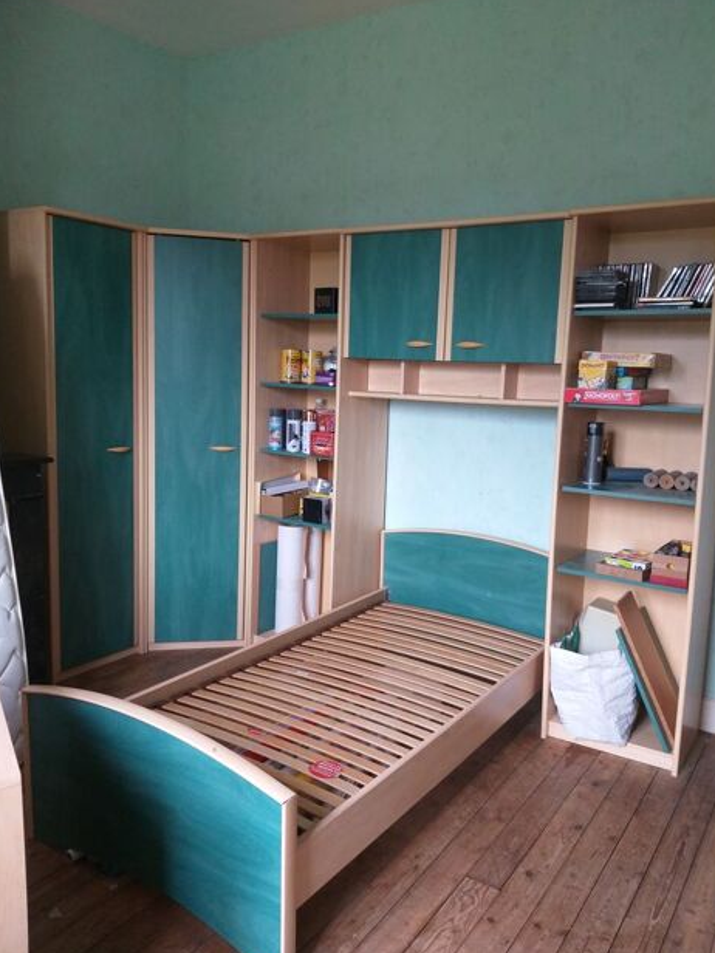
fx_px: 744
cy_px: 476
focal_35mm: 27
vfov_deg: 65.3
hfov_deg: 51.4
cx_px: 365
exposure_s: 1/50
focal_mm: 3.93
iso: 125
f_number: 1.7
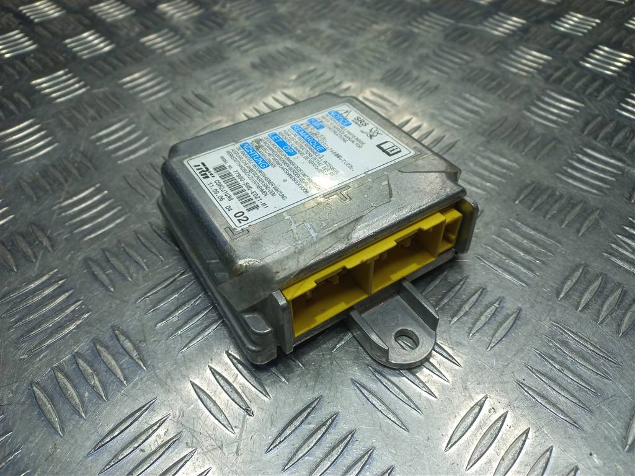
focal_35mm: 25
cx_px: 318
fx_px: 459
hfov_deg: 69.4
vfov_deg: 54.9
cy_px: 238
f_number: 1.8
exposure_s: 1/100
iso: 32
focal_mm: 4.6
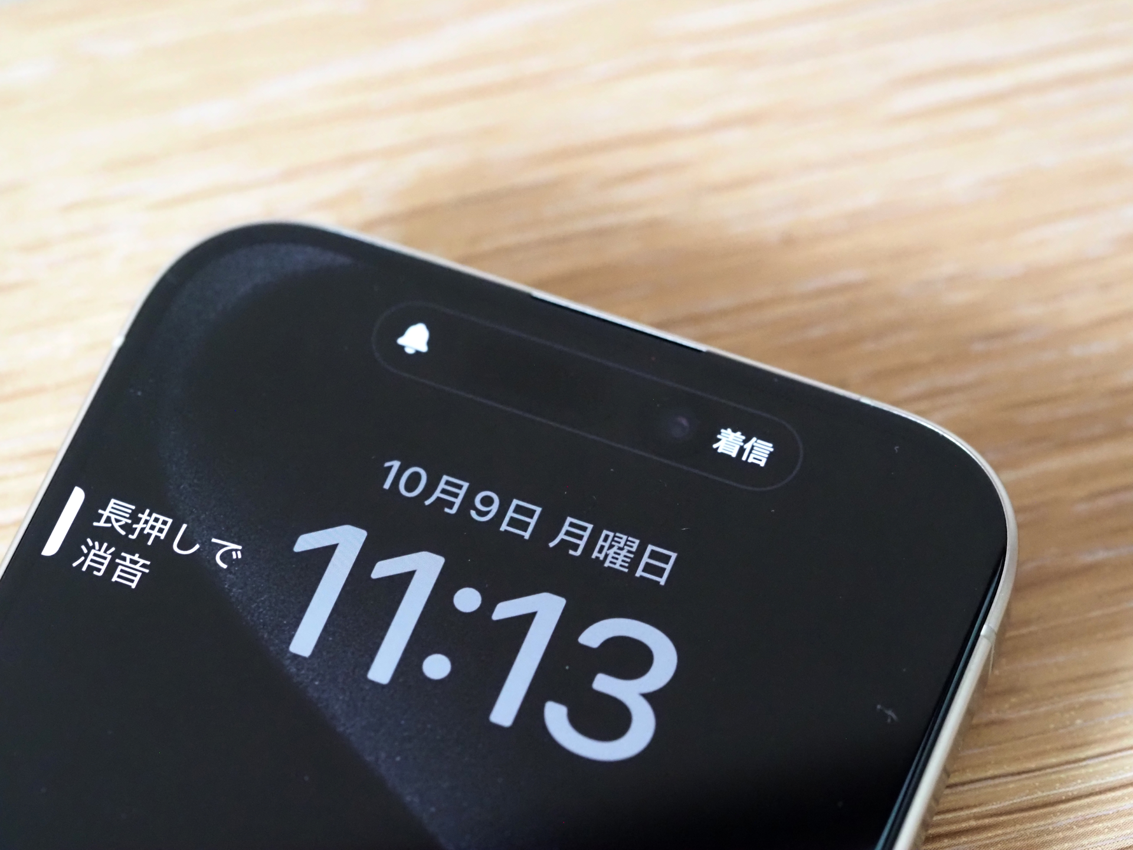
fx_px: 3928
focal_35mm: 120
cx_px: 566
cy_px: 425
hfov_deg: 16.4
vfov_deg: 12.3
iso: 6400
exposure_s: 1/30
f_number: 4
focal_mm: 60
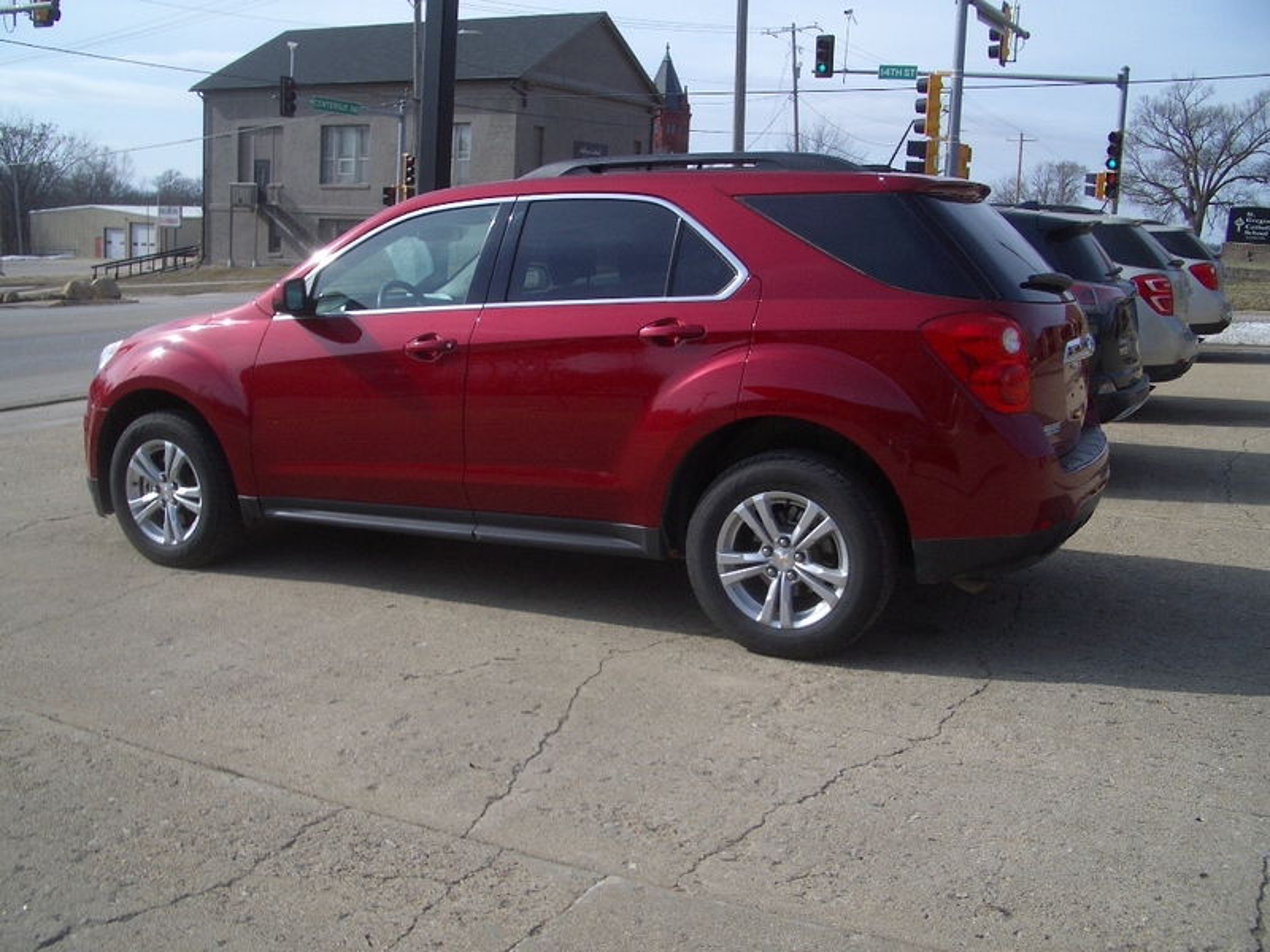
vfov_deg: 40.7
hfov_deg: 52.6
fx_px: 1284
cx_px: 635
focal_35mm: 35
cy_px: 476
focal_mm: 5.8
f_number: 4.3
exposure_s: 1/400
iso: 50
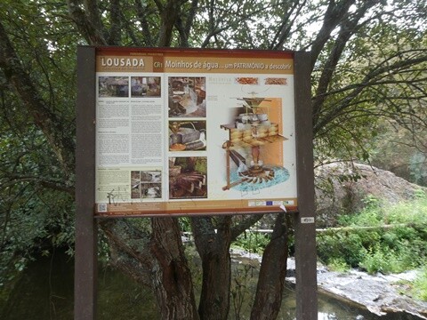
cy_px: 160
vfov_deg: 56.8
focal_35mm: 24
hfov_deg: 71.6
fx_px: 296
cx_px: 214
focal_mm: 4.3
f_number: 3.3
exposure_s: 1/60
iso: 160
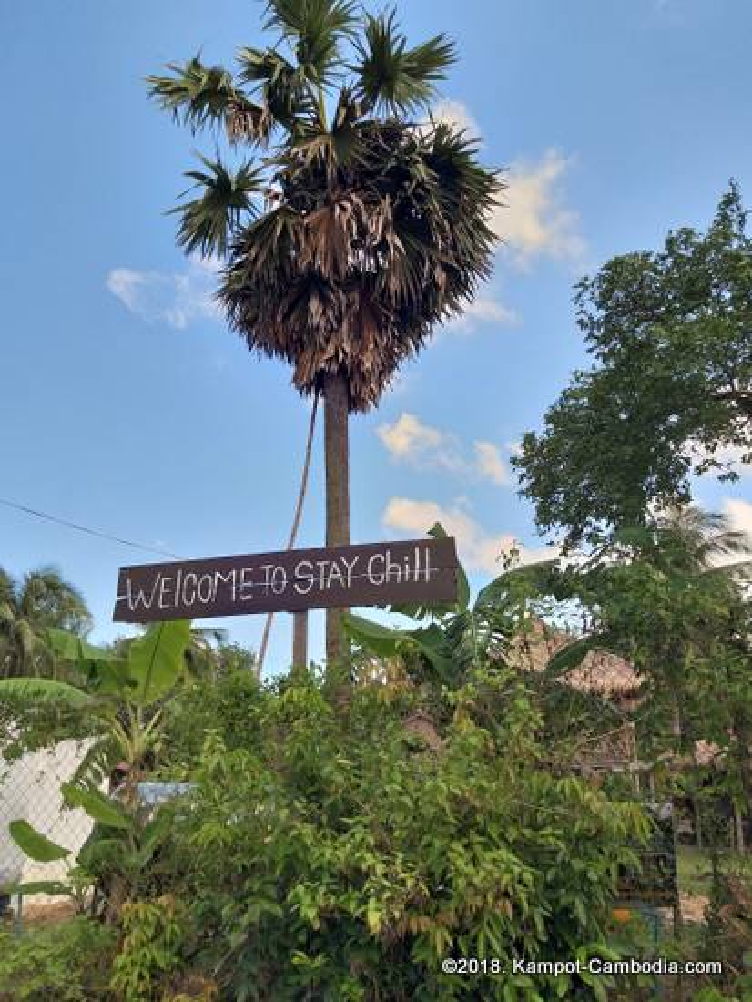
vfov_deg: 67.3
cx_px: 376
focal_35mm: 26
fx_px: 753
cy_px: 501
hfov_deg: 53.1
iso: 40
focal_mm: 3.93
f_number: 1.7
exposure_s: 1/1155
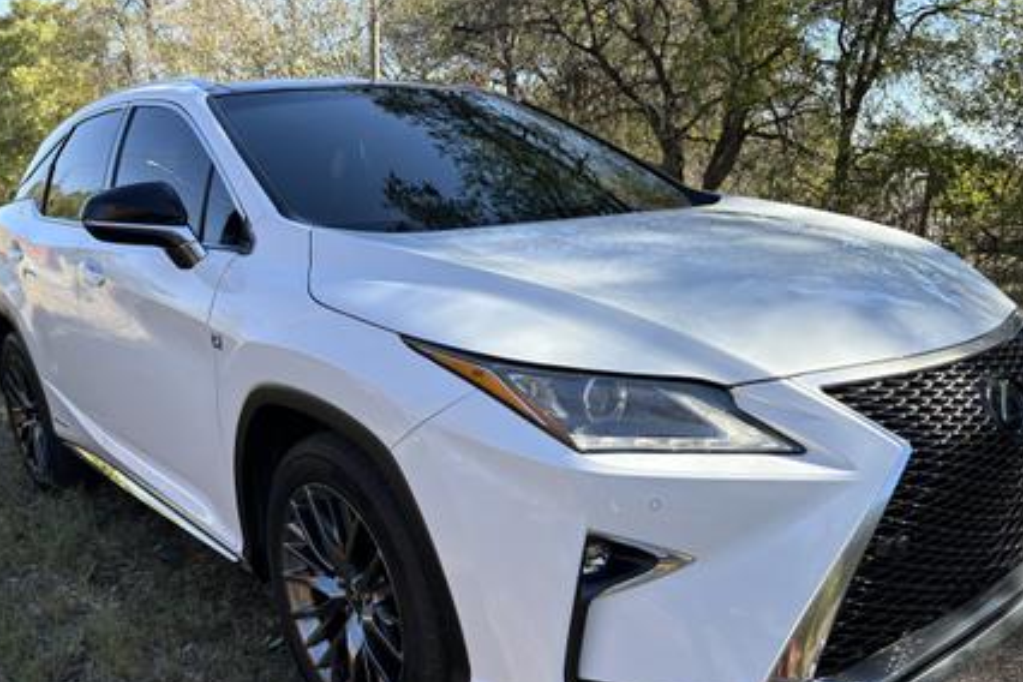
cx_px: 528
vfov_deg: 40.7
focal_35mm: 32
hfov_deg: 58.7
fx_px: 909
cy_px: 439
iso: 50
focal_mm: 5.96
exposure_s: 1/1155
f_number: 1.6
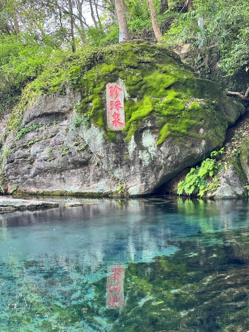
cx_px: 124
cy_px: 166
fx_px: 460
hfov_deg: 30.3
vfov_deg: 39.7
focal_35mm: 48
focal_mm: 6.76
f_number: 1.78
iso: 100
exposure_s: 1/60
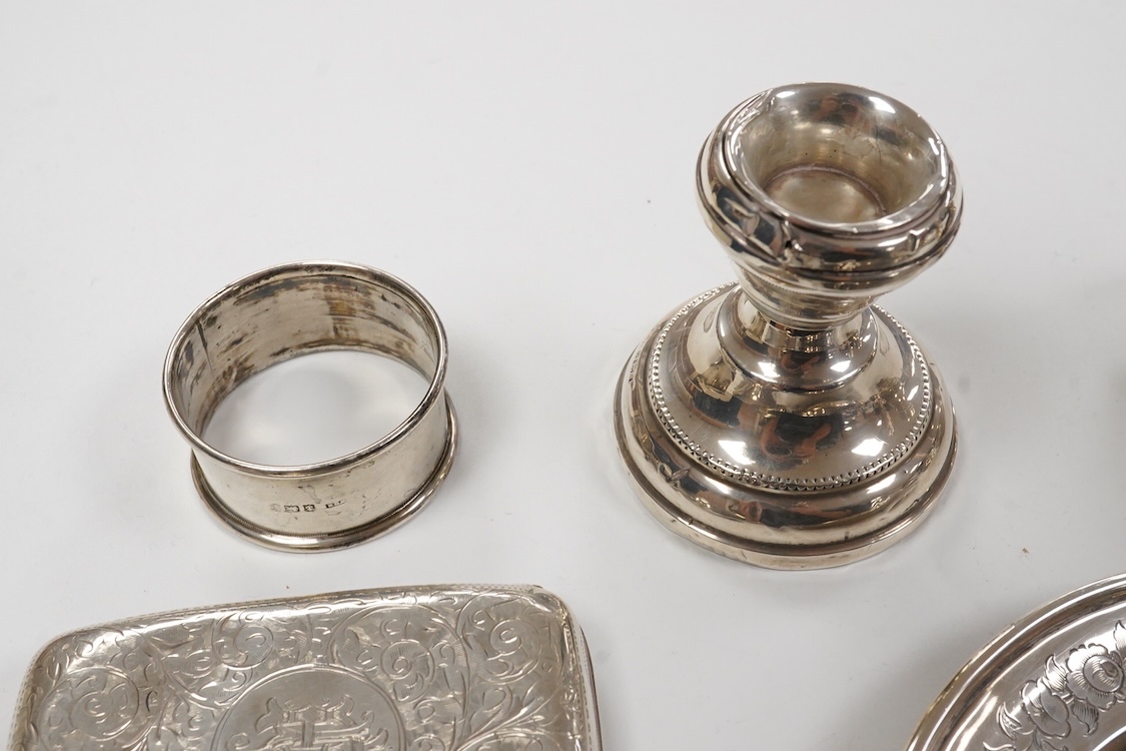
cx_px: 563
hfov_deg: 43.6
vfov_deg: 29.9
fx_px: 1407
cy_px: 376
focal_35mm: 45
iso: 2500
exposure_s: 1/100
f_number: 18
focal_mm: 30
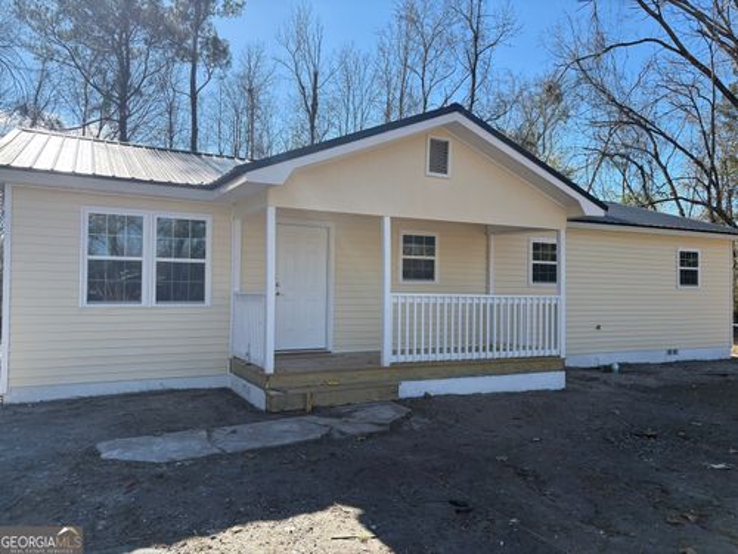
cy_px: 277
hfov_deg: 67.3
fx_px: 554
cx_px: 369
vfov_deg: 53.1
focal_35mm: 26
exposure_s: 1/2283
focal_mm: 5.96
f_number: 1.6
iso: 64
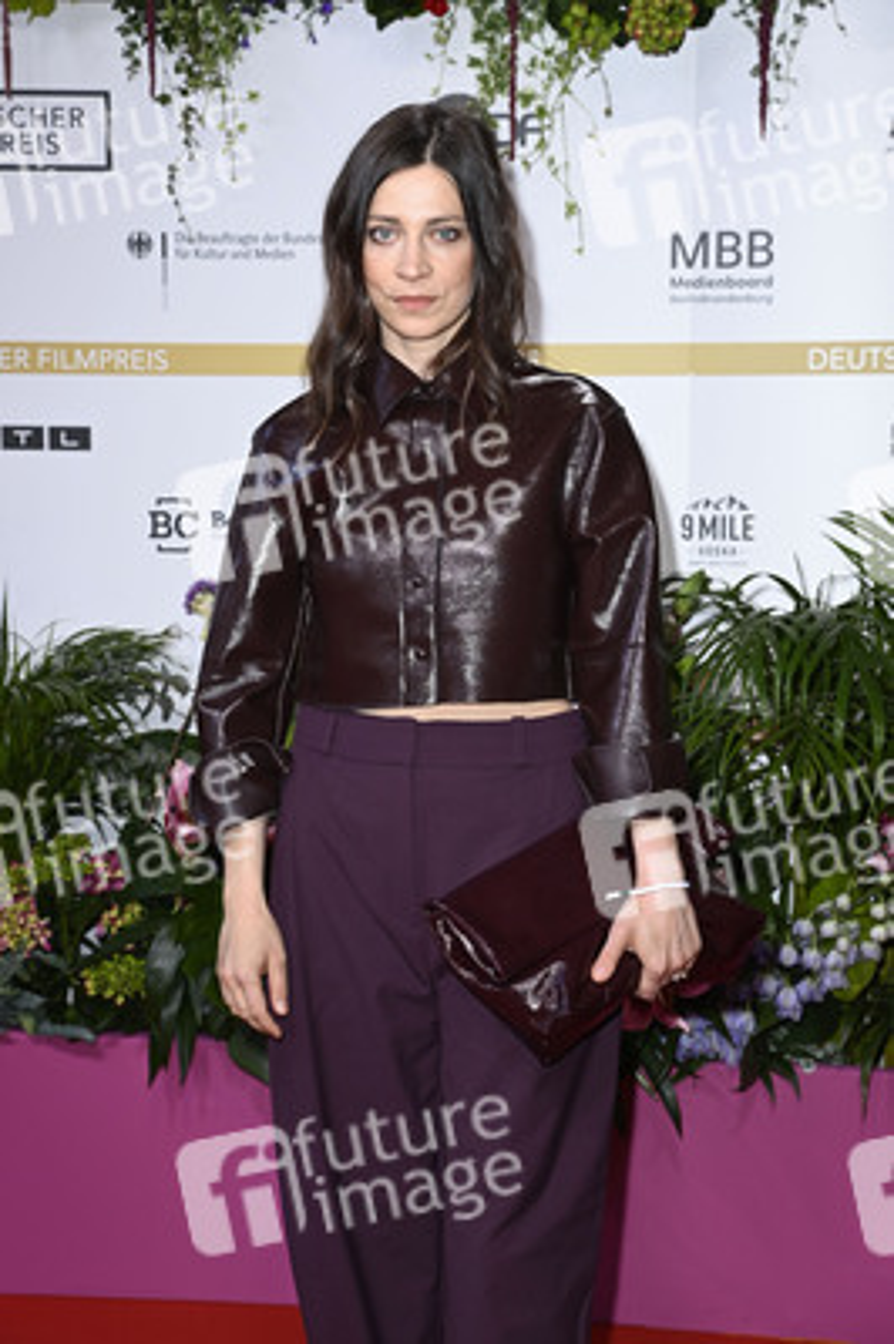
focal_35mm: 75
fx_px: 2798
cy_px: 672
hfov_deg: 18.2
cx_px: 447
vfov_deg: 27.0
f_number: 6.3
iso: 640
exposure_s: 1/250
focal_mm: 75
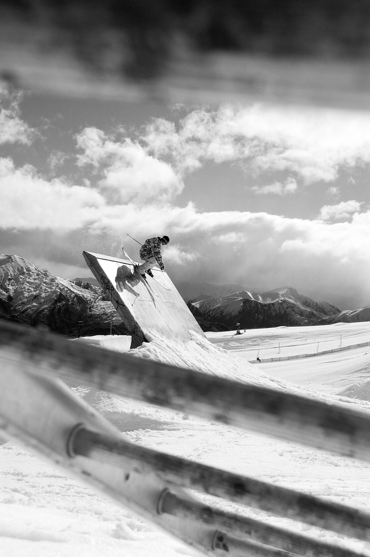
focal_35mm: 48
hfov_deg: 28.0
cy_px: 278
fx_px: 741
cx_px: 185
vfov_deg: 41.1
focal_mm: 32
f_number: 7.1
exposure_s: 1/2000
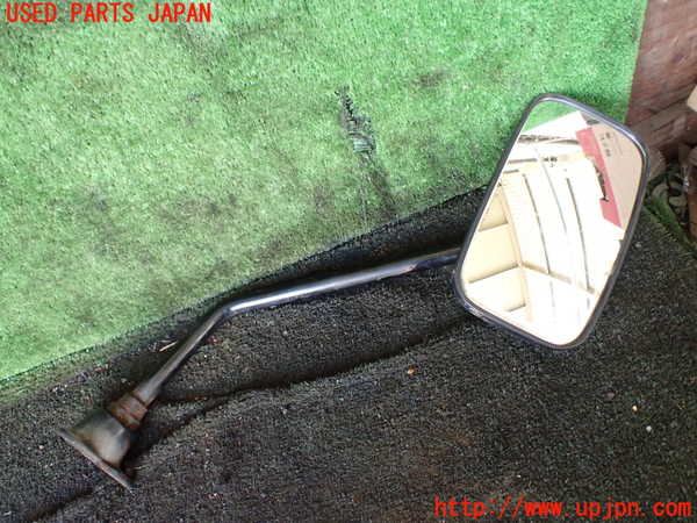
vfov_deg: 46.8
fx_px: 604
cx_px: 348
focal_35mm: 30
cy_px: 262
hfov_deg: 60.0
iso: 800
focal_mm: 5.4
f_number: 2.3
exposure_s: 1/125
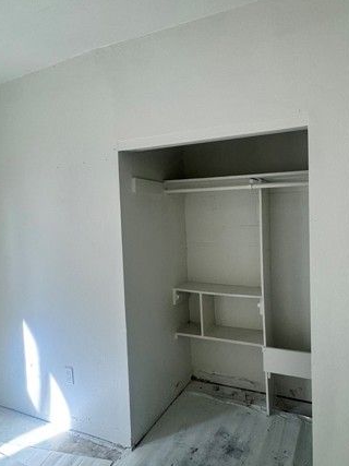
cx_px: 231
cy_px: 223
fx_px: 282
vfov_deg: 79.0
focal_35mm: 21
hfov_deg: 61.9
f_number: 2.2
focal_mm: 2.22
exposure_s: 1/99
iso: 125
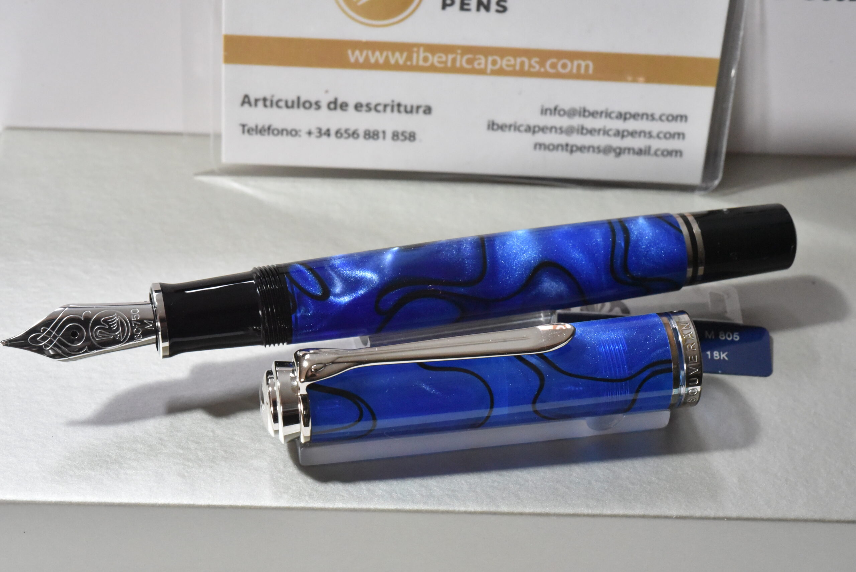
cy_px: 286
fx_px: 1427
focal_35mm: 60
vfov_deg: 22.6
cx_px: 428
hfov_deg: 33.4
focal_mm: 60
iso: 12800
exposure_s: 1/60
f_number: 20
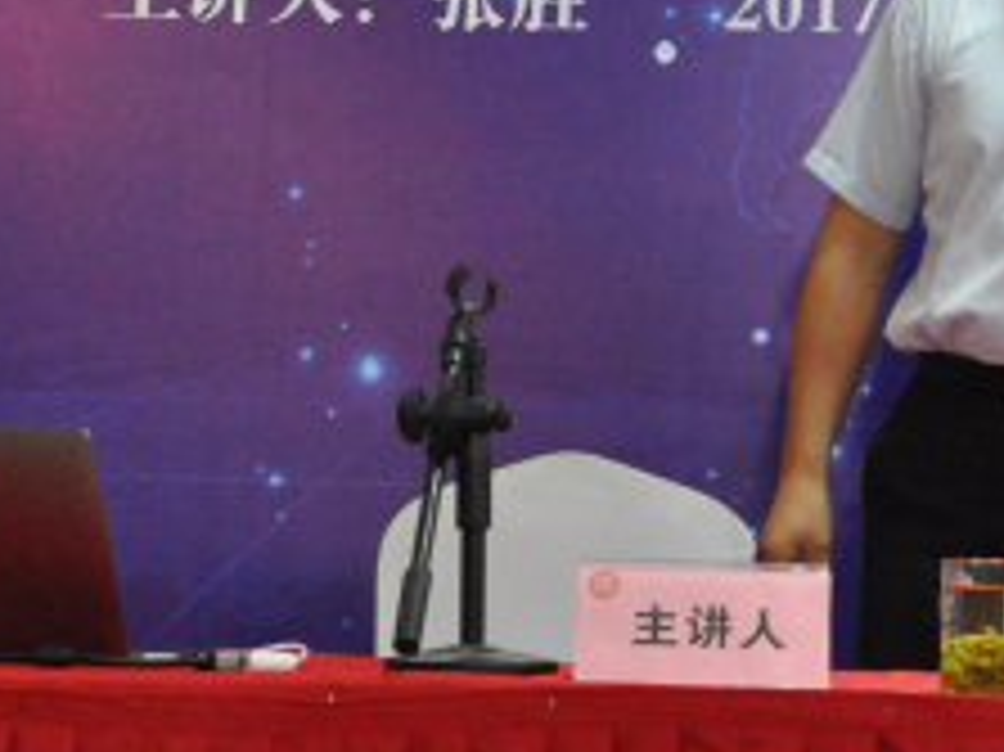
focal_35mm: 126
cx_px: 698
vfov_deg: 11.6
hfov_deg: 15.6
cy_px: 5
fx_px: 3653
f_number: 7.1
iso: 3200
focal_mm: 26
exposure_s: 1/50
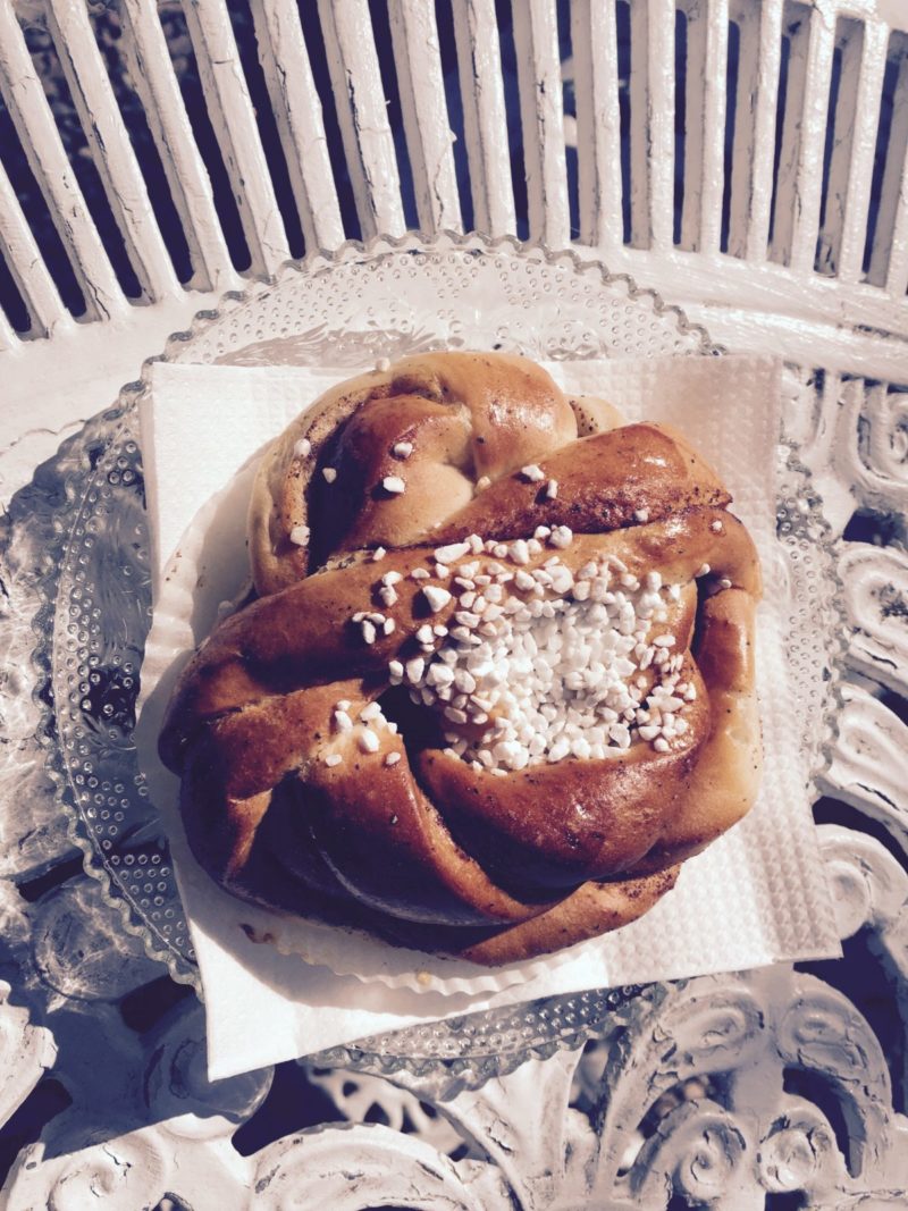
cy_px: 606
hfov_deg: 48.2
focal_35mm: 29
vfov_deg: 61.7
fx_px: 1014
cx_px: 454
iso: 25
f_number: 2.2
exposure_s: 1/3663
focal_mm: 4.15
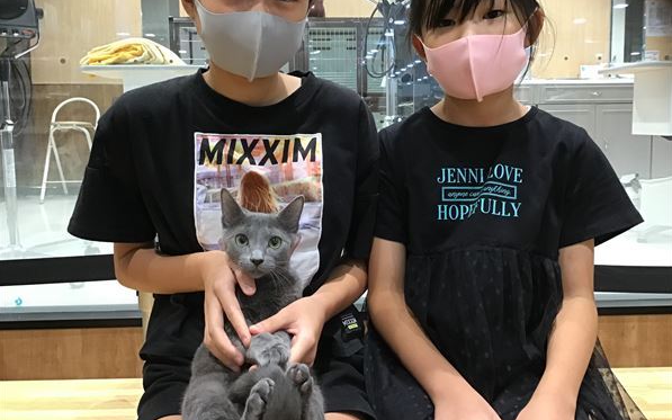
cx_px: 337
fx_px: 604
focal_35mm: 33
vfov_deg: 38.2
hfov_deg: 58.1
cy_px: 179
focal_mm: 3.3
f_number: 2.4
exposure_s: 1/30
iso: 125
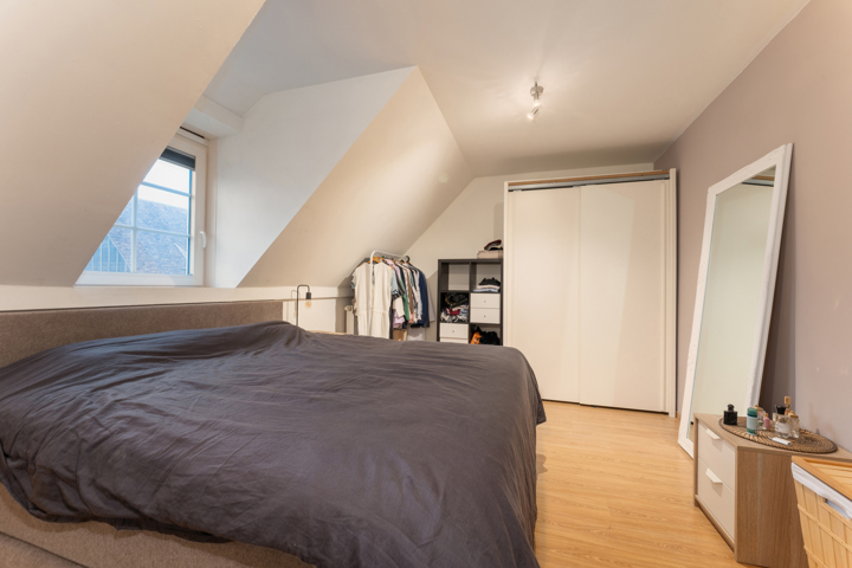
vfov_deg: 81.2
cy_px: 284
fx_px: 331
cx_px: 426
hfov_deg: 104.3
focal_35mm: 14
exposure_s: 1/125
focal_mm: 14
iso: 250
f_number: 11
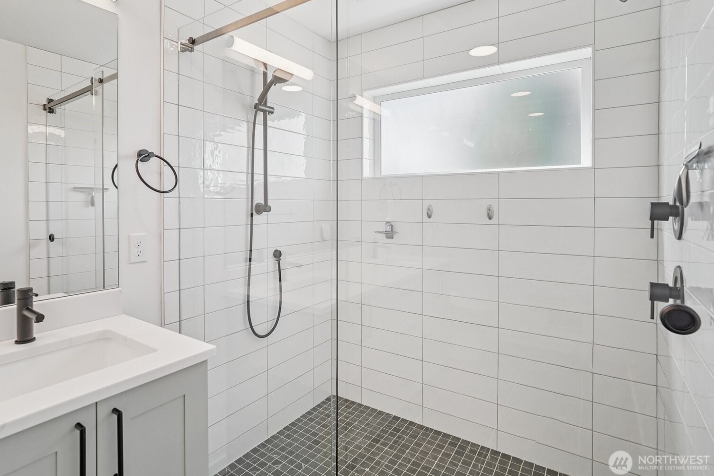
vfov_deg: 67.2
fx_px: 357
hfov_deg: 89.7
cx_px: 322
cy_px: 213
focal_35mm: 18
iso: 800
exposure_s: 1/80
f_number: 8
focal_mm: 16
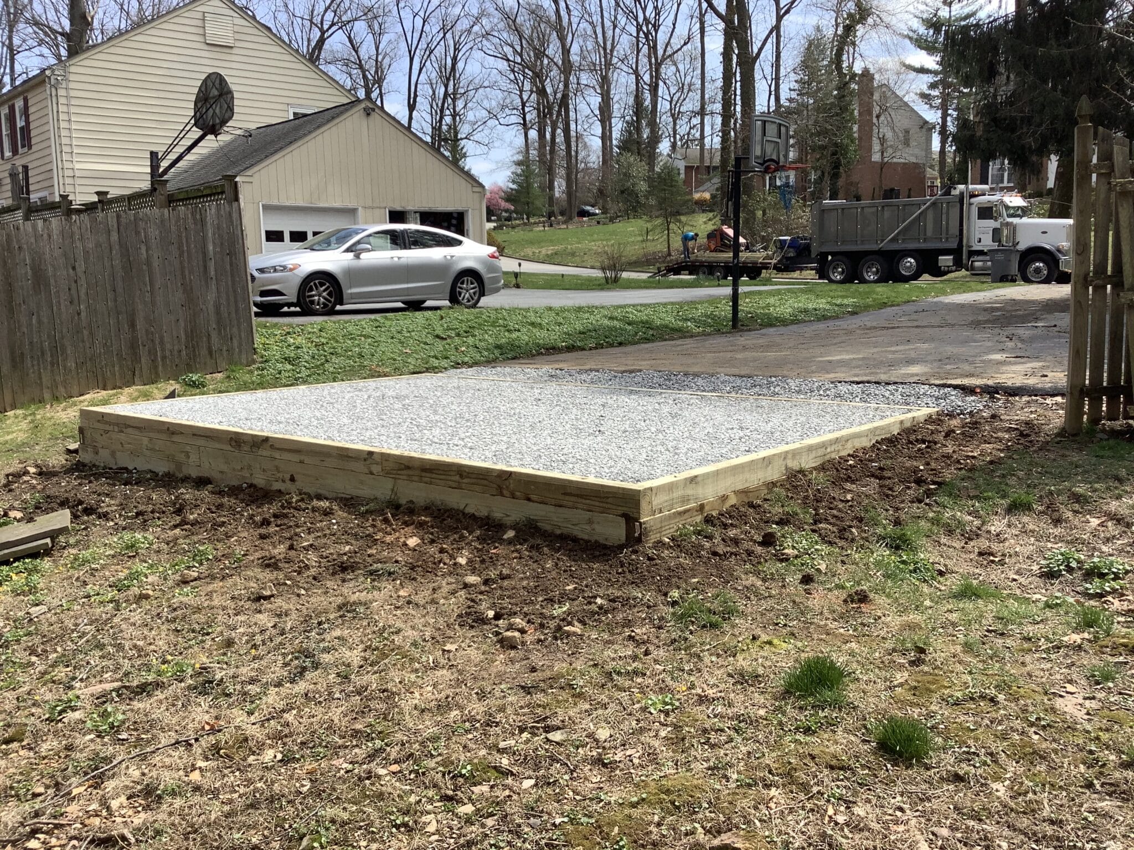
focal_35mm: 31
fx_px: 1016
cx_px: 567
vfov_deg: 45.4
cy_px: 425
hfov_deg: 58.4
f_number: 2.4
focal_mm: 3.3
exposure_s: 1/1087
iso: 25
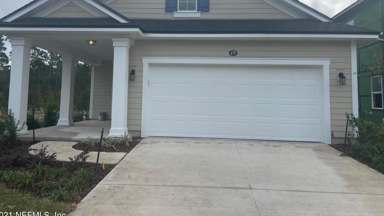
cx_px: 190
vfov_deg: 38.6
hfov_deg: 64.3
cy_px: 77
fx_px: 305
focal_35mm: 30
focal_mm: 4.25
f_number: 1.8
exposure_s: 1/3731
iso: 32
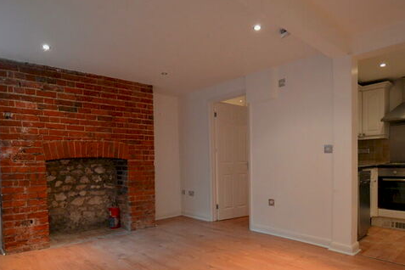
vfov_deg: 56.3
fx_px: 247
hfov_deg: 78.5
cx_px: 191
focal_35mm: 22
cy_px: 175
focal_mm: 10
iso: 640
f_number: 3.5
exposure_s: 1/60
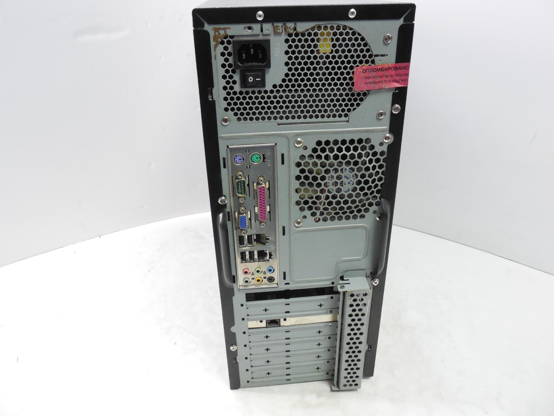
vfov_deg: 53.1
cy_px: 208
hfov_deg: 67.3
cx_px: 277
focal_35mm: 26
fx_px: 416
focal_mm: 4.6
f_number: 3.5
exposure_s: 1/50
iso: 800
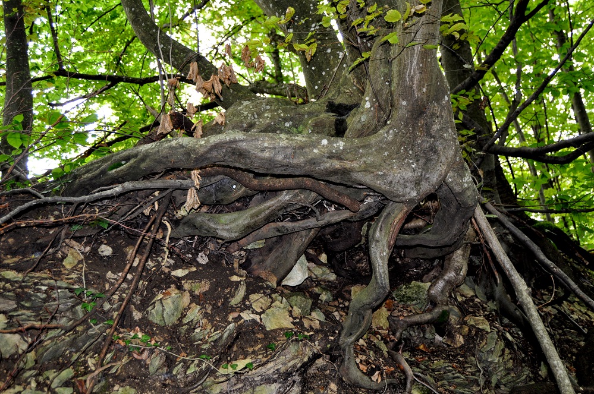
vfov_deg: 38.2
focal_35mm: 34
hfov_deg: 55.2
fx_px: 568
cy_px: 197
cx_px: 297
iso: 500
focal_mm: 23
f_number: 3.8
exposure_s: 1/60
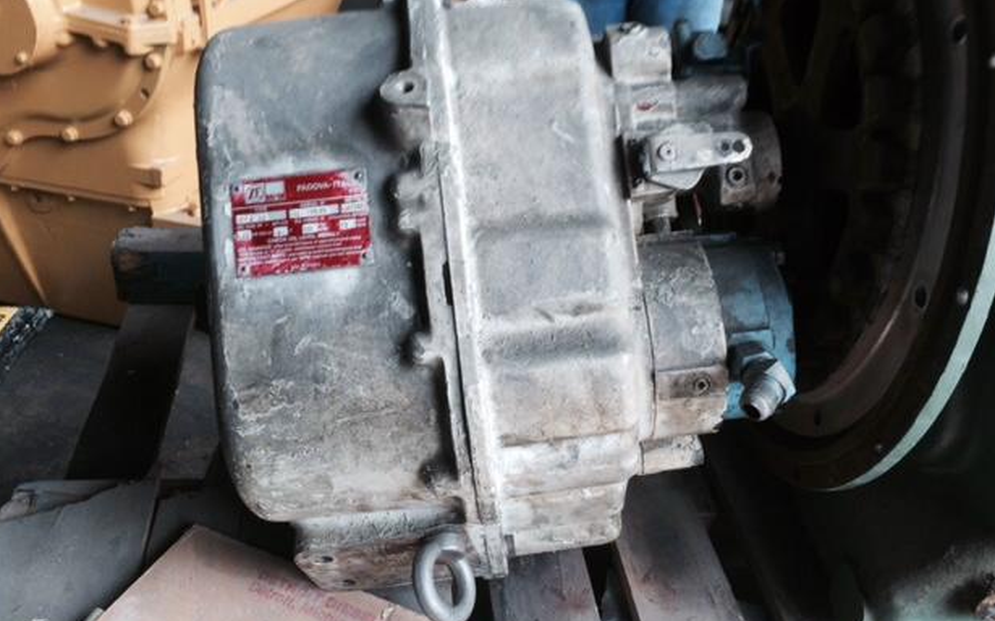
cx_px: 503
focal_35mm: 32
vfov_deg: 39.3
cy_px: 254
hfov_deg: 59.7
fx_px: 868
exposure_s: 1/60
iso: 50
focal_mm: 4.15
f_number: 2.2
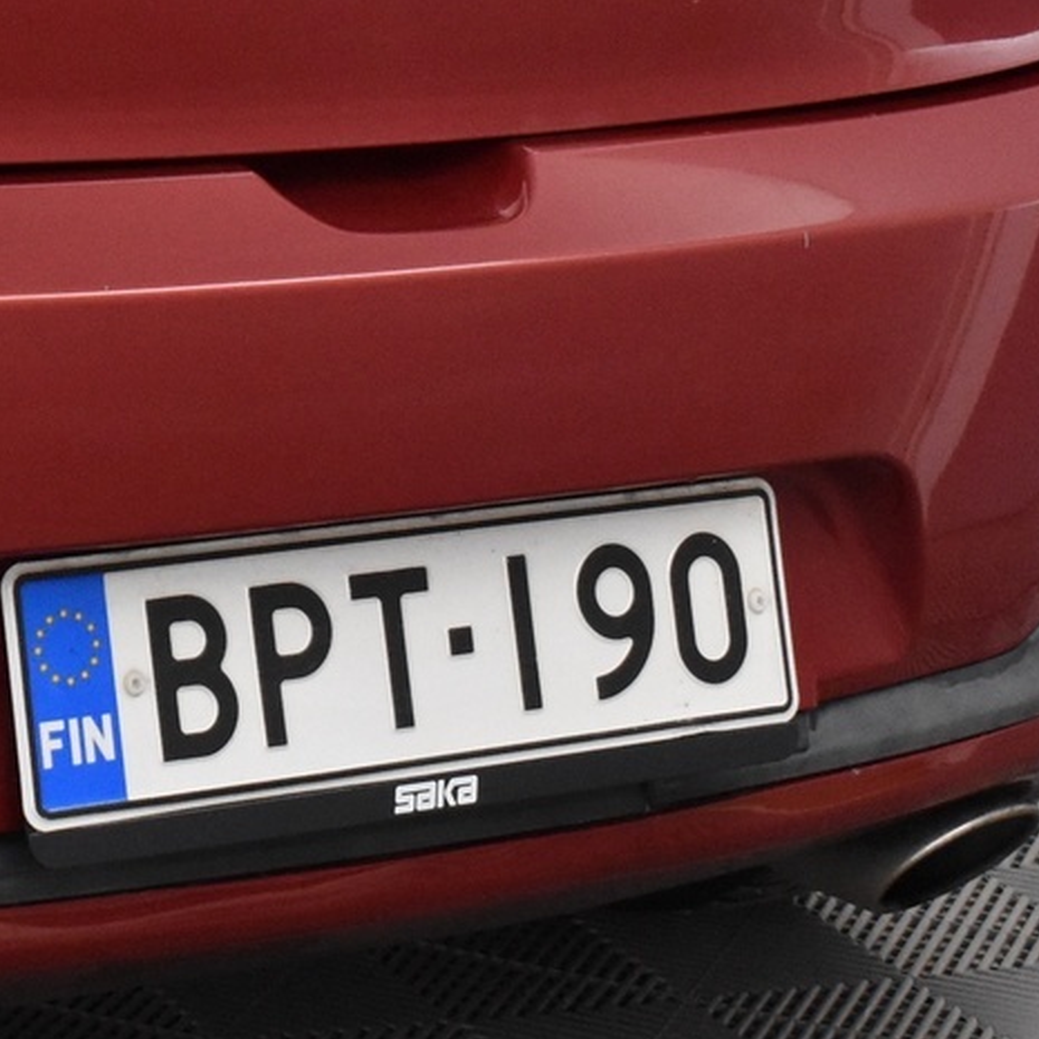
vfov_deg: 12.6
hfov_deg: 12.3
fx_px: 4669
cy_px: 183
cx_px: -354
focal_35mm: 137
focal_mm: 31
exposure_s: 1/125
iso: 3200
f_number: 5.6
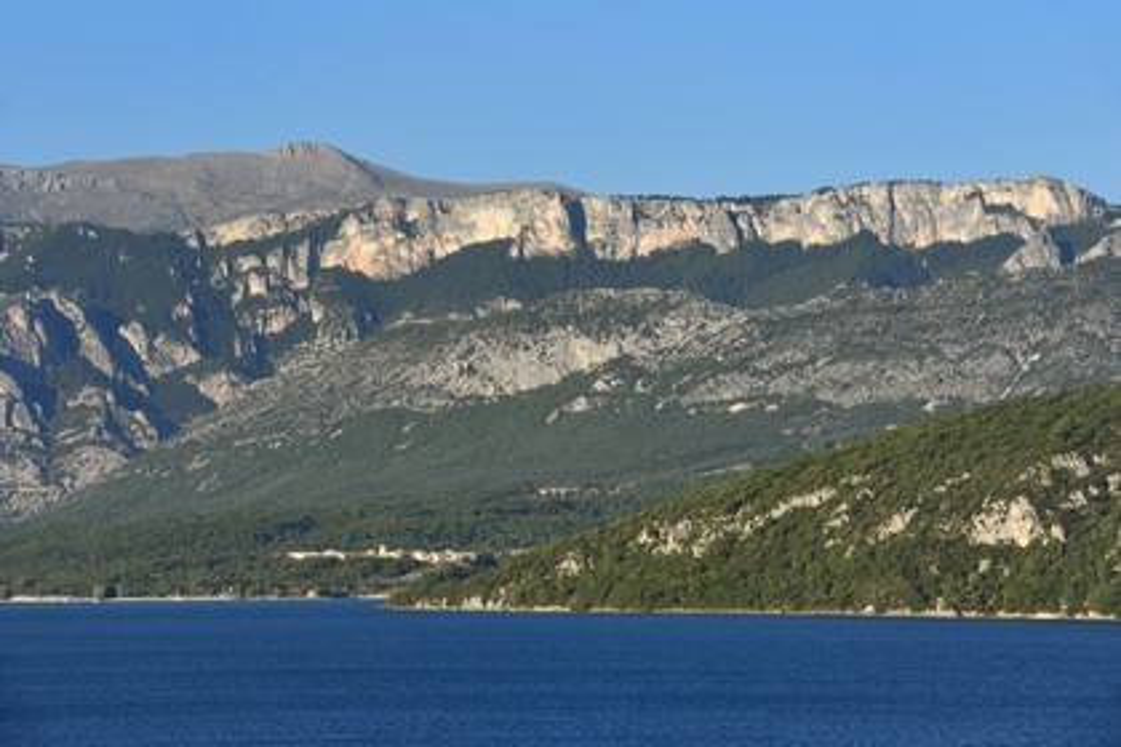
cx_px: 560
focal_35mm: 200
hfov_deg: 10.3
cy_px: 374
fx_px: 6227
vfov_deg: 6.9
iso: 400
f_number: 16
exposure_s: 1/250
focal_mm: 200
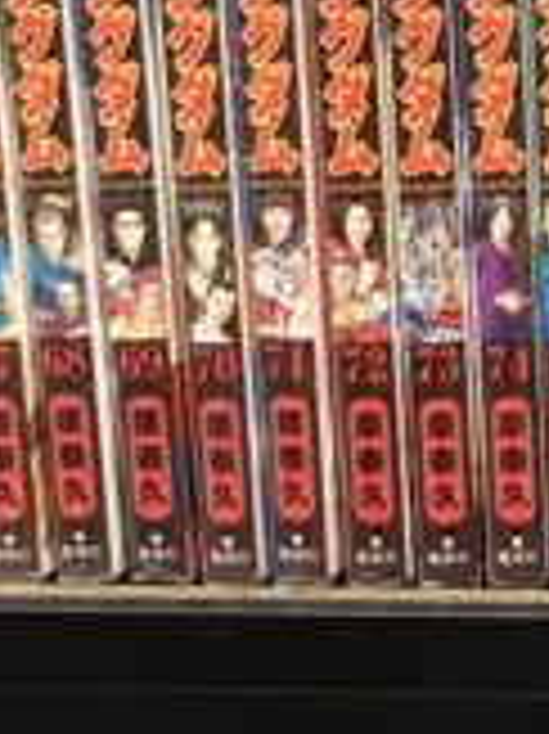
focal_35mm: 176
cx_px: 243
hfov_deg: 8.4
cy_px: 639
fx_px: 3727
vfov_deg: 11.2
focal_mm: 3.99
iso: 100
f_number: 1.8
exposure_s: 1/15
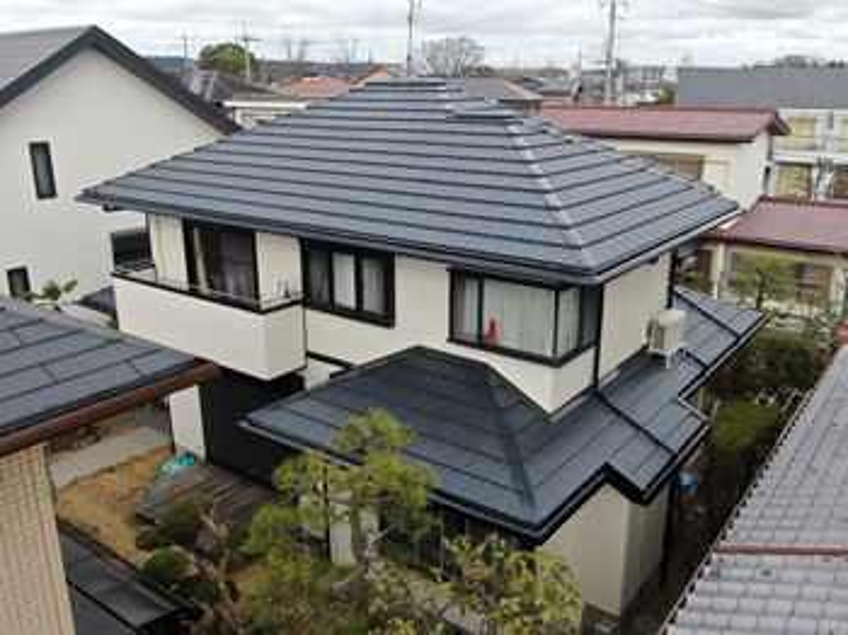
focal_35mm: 31
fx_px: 759
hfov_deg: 58.4
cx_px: 424
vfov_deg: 45.4
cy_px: 318
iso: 100
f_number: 3.1
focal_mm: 5.33
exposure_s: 1/500
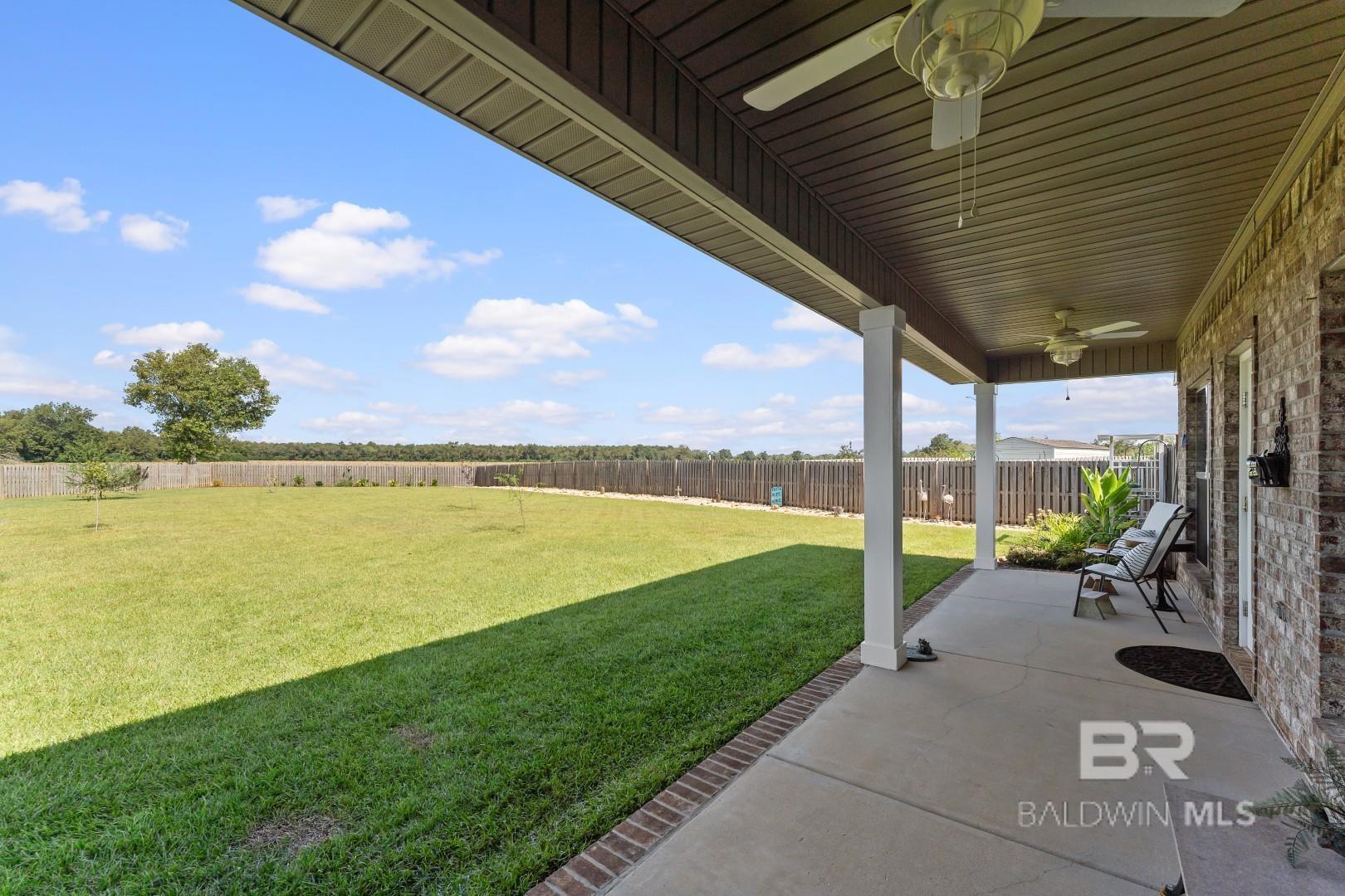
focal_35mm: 14
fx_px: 523
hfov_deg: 104.3
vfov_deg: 81.2
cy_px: 448
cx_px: 672
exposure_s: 1/800
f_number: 8
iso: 500
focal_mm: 14
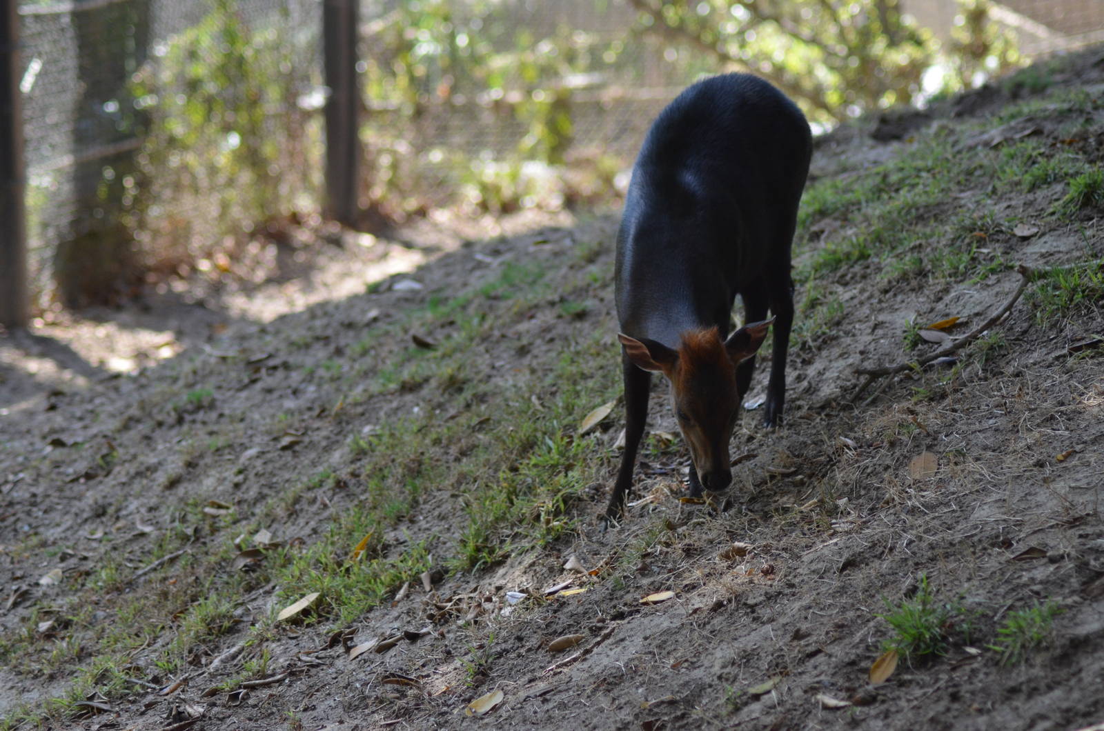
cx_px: 552
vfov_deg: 6.8
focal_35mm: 202
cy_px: 366
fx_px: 6198
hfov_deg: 10.2
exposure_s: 1/640
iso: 800
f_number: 4.2
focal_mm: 135
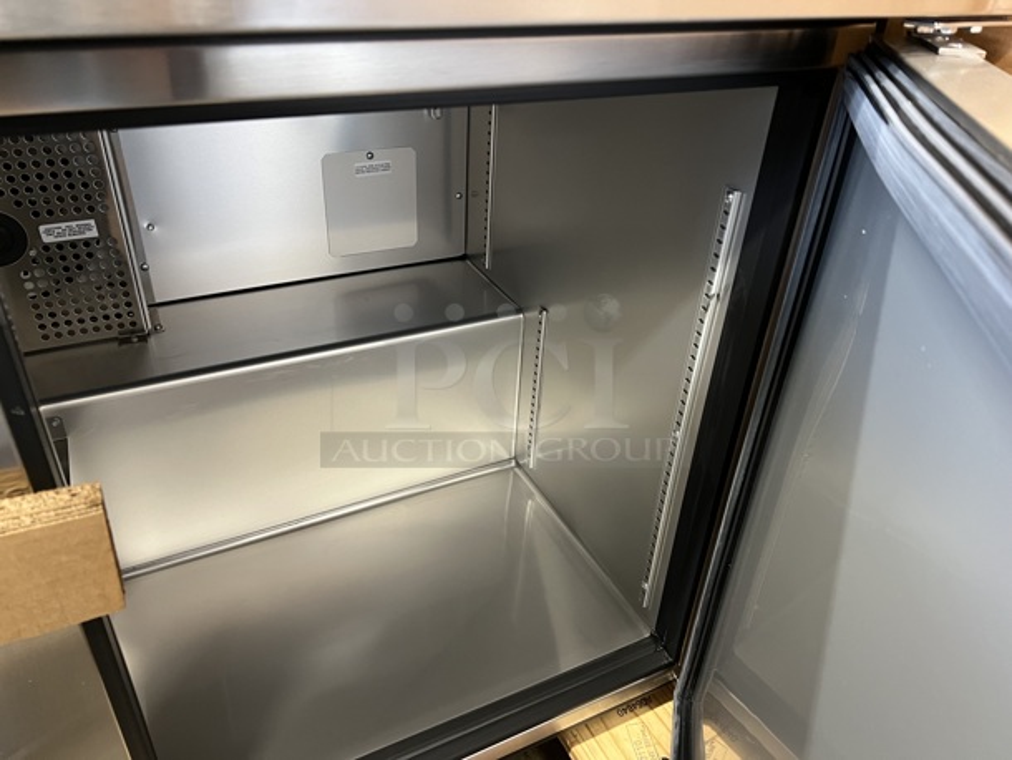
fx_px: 760
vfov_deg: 53.1
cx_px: 506
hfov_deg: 67.3
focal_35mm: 26
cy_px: 380
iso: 400
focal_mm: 5.7
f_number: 1.5
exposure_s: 1/60
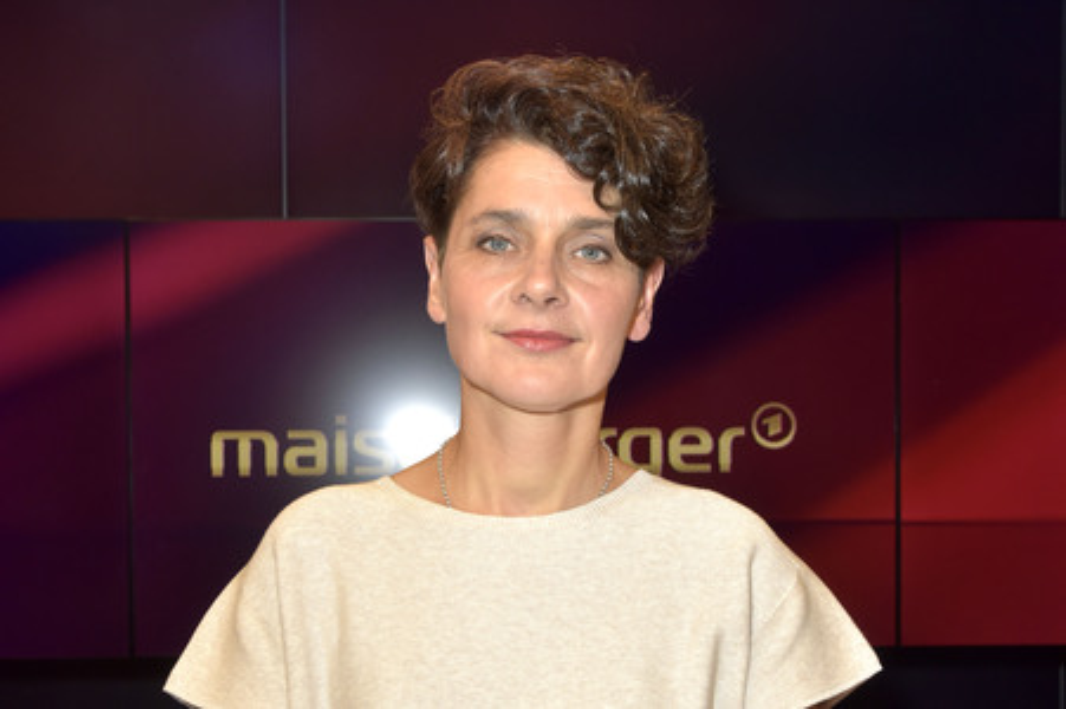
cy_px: 354
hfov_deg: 55.8
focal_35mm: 34
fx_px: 1006
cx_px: 533
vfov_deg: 38.8
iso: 1250
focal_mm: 34
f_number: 6.3
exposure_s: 1/200
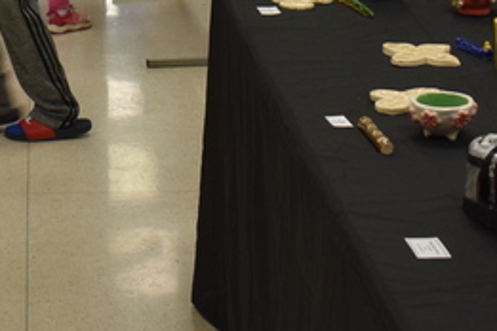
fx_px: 1463
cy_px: -281
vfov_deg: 11.8
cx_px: -17
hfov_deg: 18.7
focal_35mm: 106
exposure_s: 1/100
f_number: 5
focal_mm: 18
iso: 400
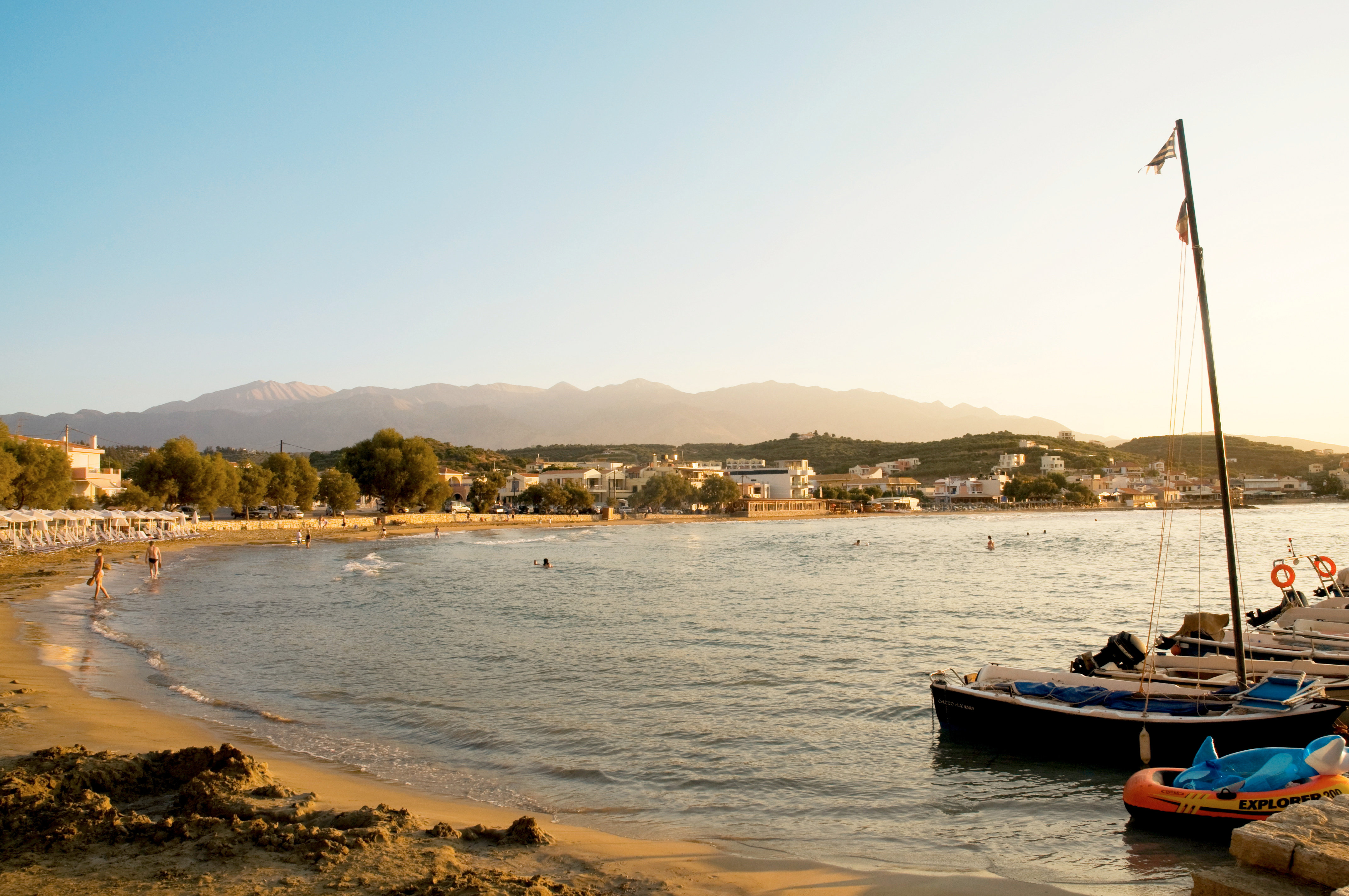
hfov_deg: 67.4
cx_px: 674
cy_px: 448
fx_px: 1011
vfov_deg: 47.8
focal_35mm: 27
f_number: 10
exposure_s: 1/125
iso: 200
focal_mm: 18
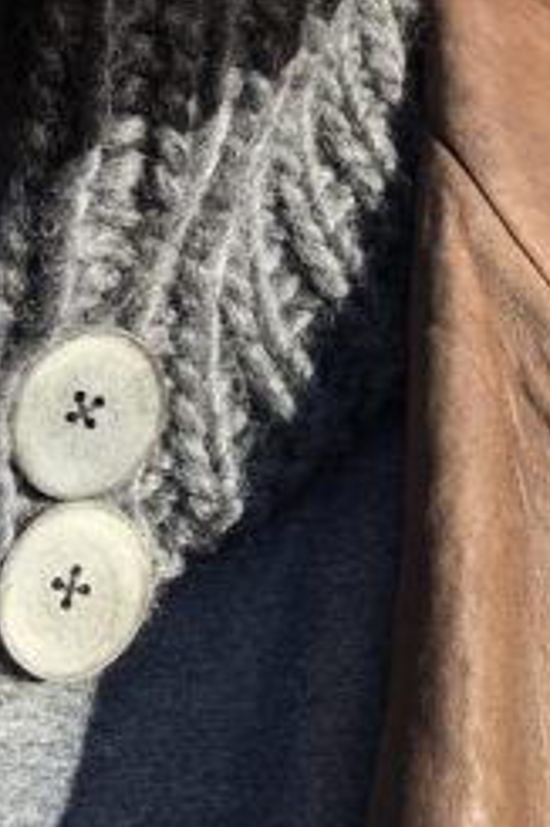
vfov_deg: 24.6
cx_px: 44
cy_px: -179
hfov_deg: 18.1
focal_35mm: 74
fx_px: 1698
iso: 25
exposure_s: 1/818
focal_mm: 4.15
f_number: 2.2
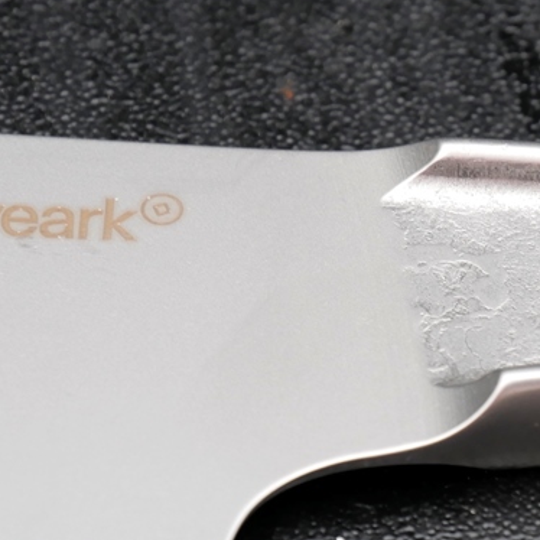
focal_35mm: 556
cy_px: 308
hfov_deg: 3.2
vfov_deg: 3.2
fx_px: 9813
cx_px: 416
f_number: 5.5
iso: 640
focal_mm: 115
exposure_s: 1/250
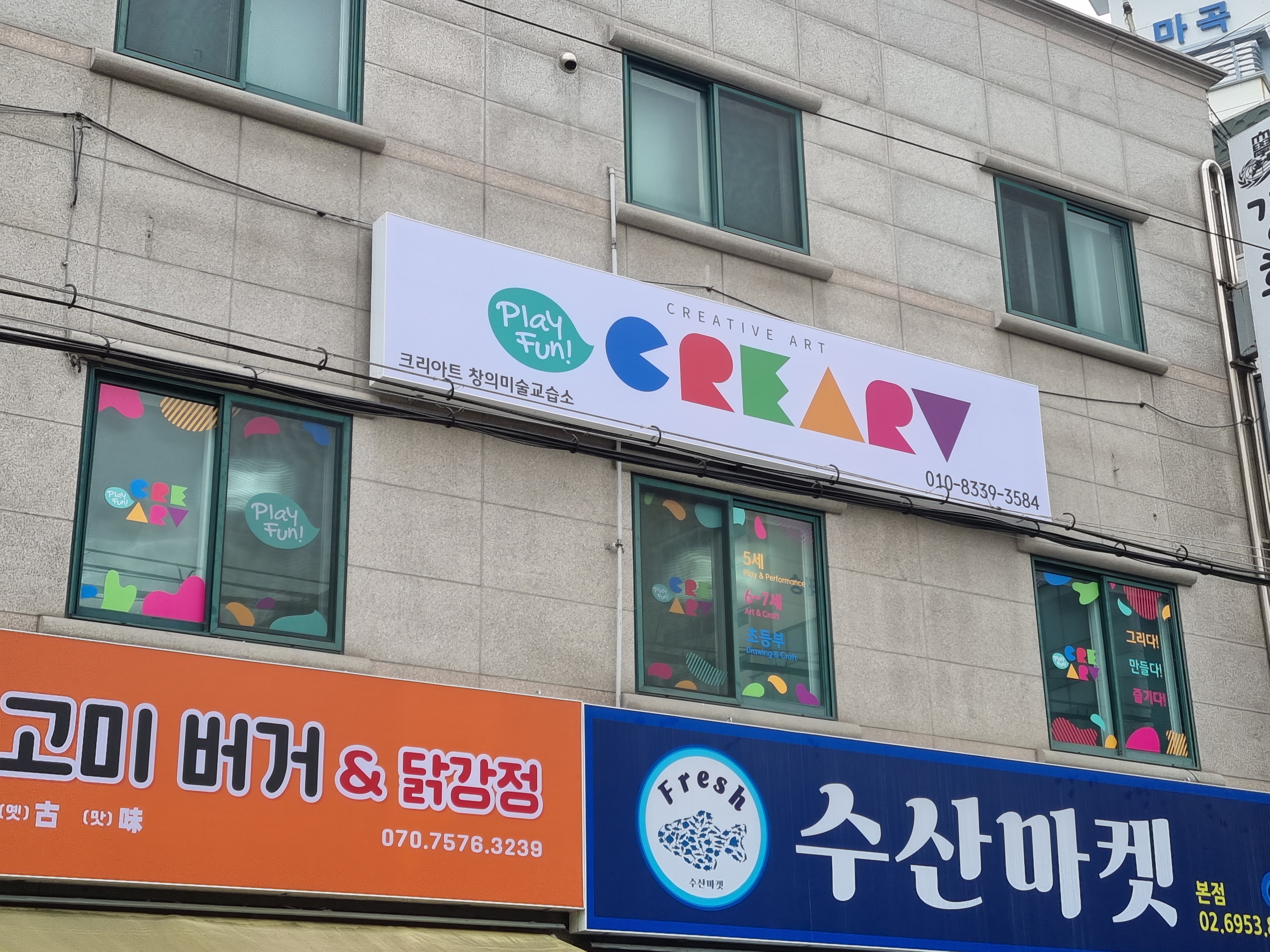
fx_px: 954
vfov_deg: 53.1
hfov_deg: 67.3
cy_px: 476
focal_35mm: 26
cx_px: 635
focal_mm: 5.4
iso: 50
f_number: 1.8
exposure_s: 1/466
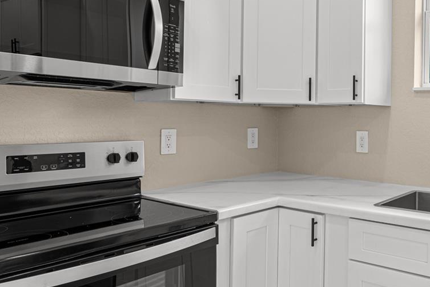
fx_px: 419
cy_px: 118
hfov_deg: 49.1
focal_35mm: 35
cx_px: 379
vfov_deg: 37.7
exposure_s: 1/2.5
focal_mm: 16.5
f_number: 9
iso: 100
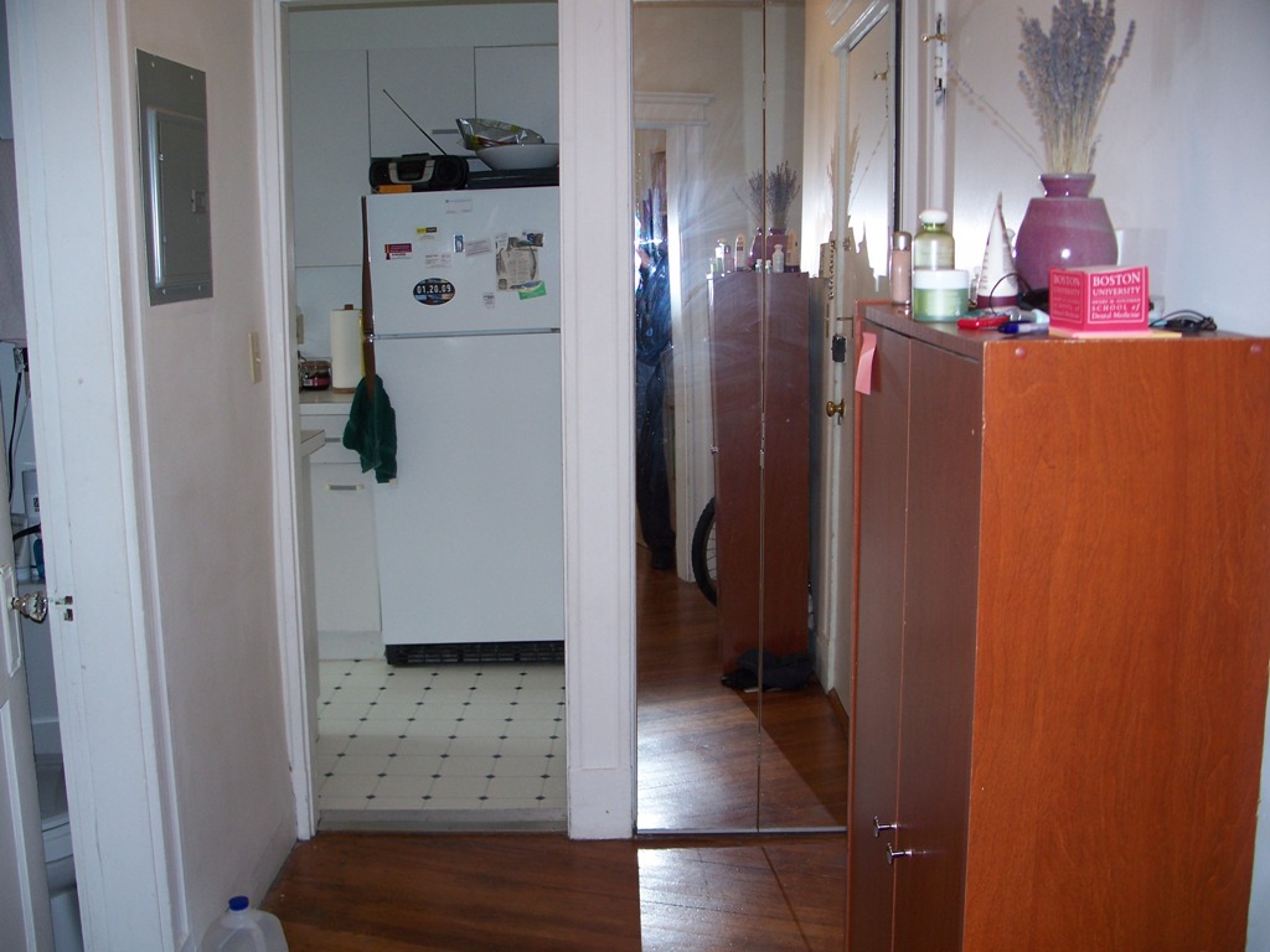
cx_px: 635
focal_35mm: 37
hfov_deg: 50.1
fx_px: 1357
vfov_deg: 38.7
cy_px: 476
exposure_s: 1/60
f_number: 2.8
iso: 125
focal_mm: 7.8
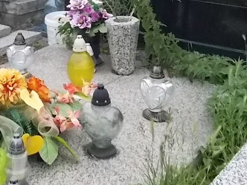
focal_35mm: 75
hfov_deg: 25.9
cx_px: 86
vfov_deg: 18.8
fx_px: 535
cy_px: -24
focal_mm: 4.6
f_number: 8
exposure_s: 1/400
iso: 400
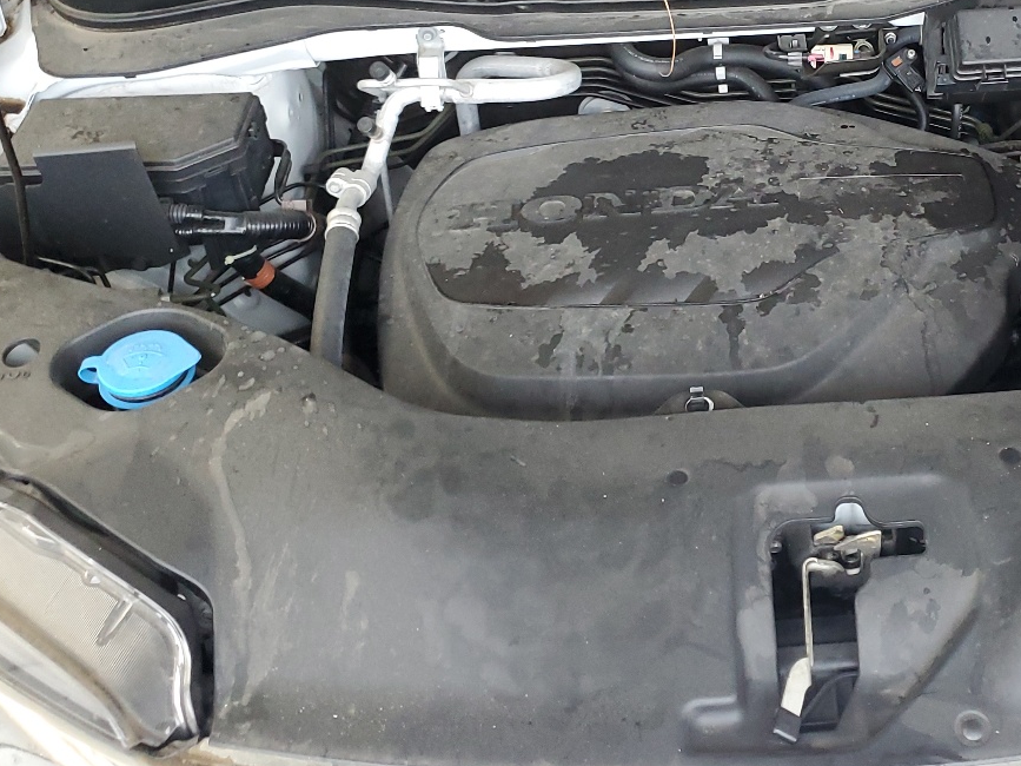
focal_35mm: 48
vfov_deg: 29.6
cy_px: 157
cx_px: 802
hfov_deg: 38.3
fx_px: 1416
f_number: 1.5
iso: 195
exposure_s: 1/60.2
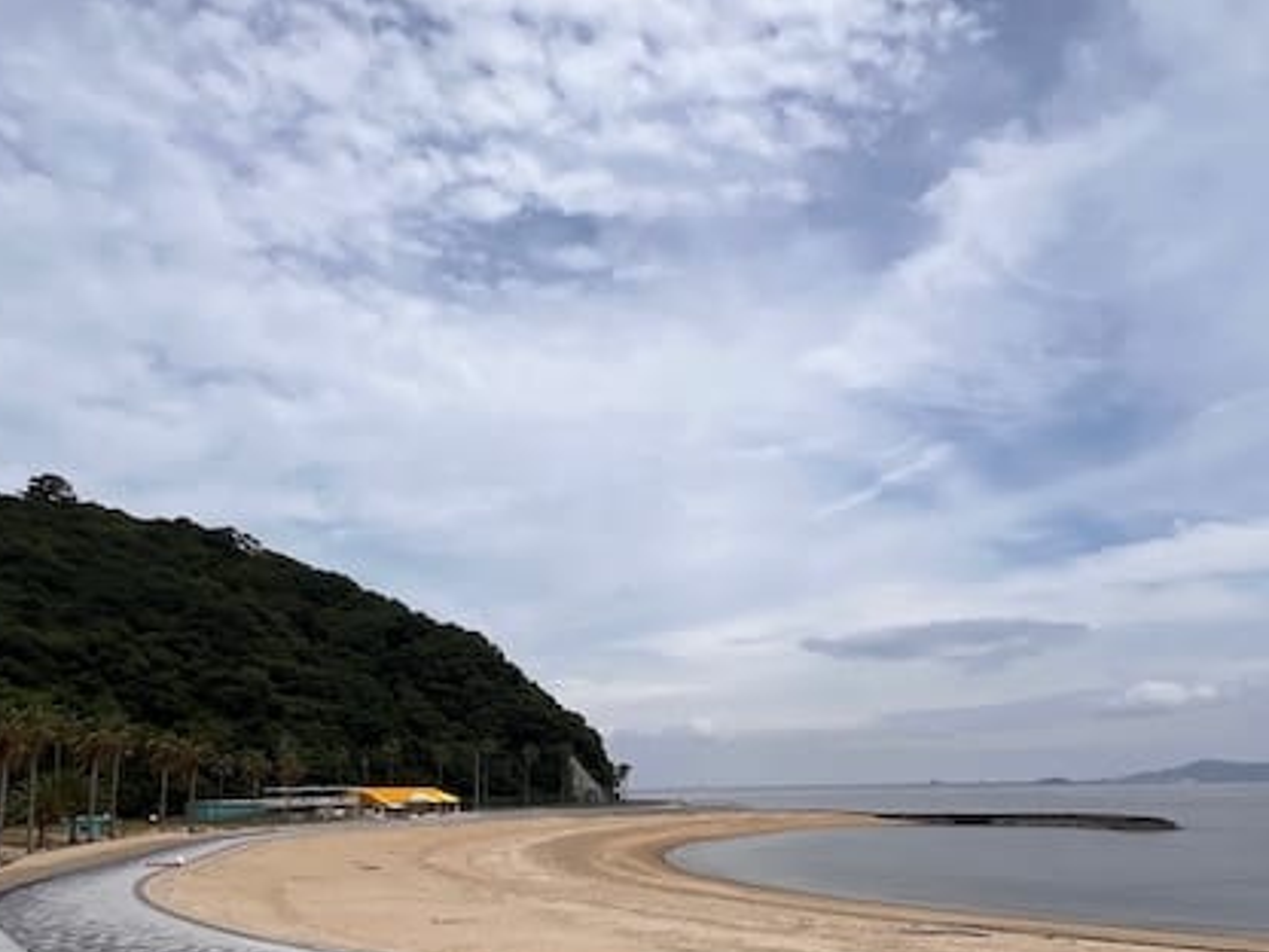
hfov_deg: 69.3
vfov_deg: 51.9
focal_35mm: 25
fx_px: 916
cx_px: 686
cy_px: 741
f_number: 1.8
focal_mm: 1.57
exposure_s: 1/3922
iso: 32
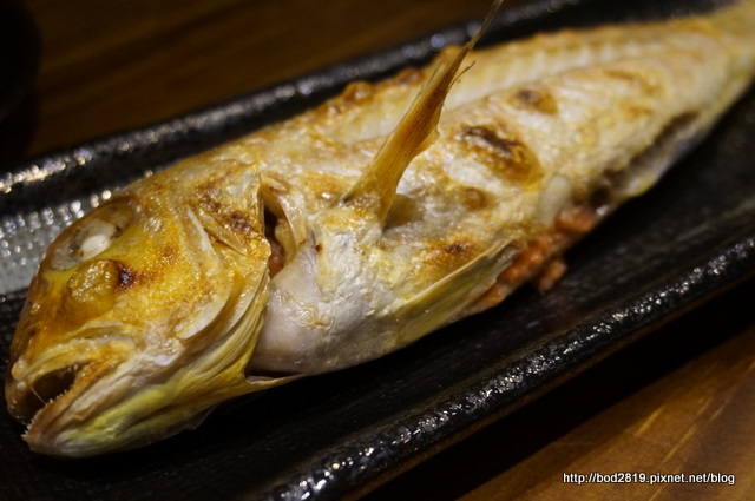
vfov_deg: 28.0
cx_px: 378
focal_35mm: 48
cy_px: 250
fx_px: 1005
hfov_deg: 41.2
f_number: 5
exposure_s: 1/60
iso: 2000
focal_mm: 32
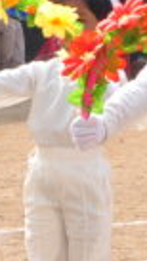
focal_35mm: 612
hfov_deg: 1.9
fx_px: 4243
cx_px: 676
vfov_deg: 3.5
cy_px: 147
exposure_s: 1/100
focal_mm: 52
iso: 200
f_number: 13
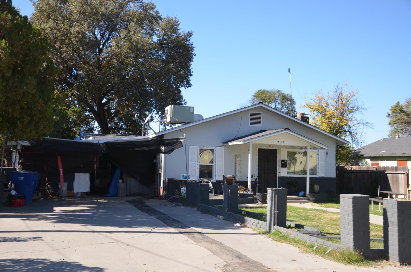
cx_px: 206
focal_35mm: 39
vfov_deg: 34.1
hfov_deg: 49.6
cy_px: 136
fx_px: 444
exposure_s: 1/250
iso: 100
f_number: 6.3
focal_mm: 26
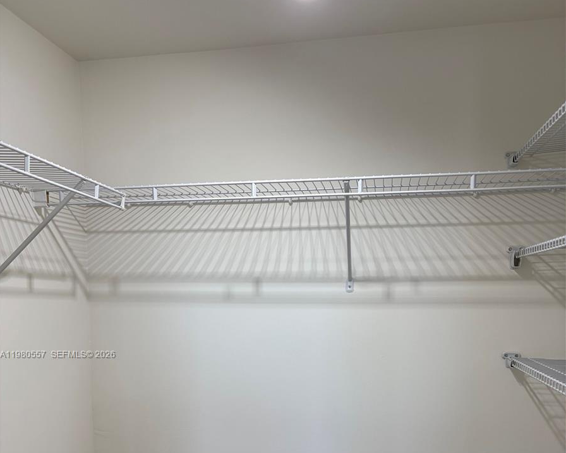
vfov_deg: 41.7
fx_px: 570
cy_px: 355
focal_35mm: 34
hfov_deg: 52.8
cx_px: 282
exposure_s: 1/121
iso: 64
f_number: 1.6
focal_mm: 5.96
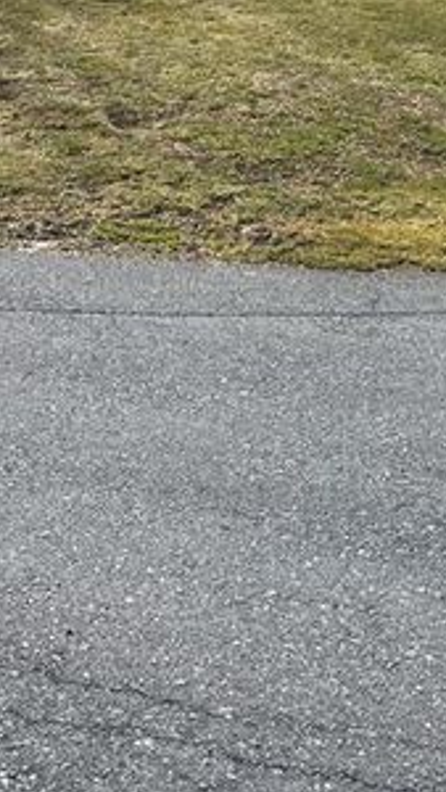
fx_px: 1323
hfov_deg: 19.1
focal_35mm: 63
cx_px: 277
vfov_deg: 30.8
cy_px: -12
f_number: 1.6
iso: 50
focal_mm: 5.1
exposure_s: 1/3049
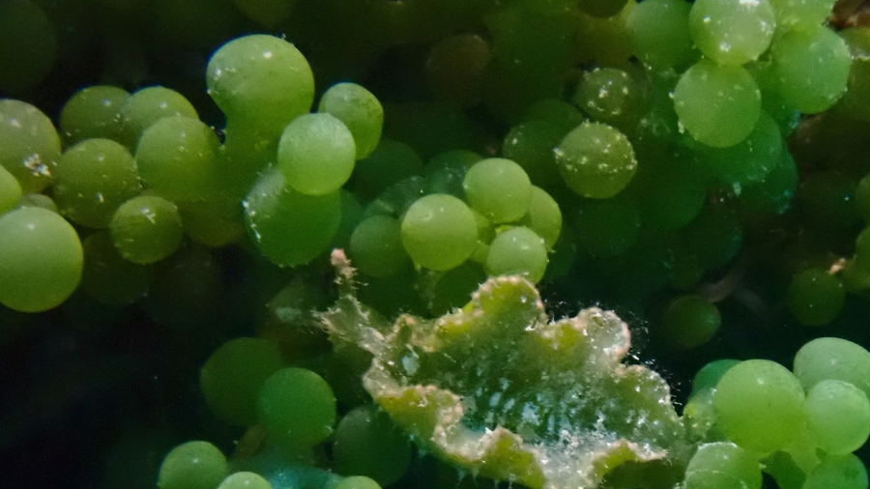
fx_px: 3183
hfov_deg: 15.5
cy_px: 410
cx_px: 543
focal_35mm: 138
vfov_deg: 8.8
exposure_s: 1/200
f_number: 6.3
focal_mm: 18
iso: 1600
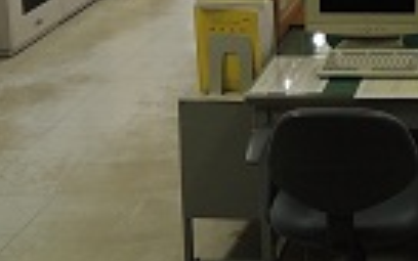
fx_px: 1025
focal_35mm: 90
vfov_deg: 13.5
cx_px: 578
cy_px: -150
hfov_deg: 20.5
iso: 100
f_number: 3
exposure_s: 1/30
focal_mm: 4.3
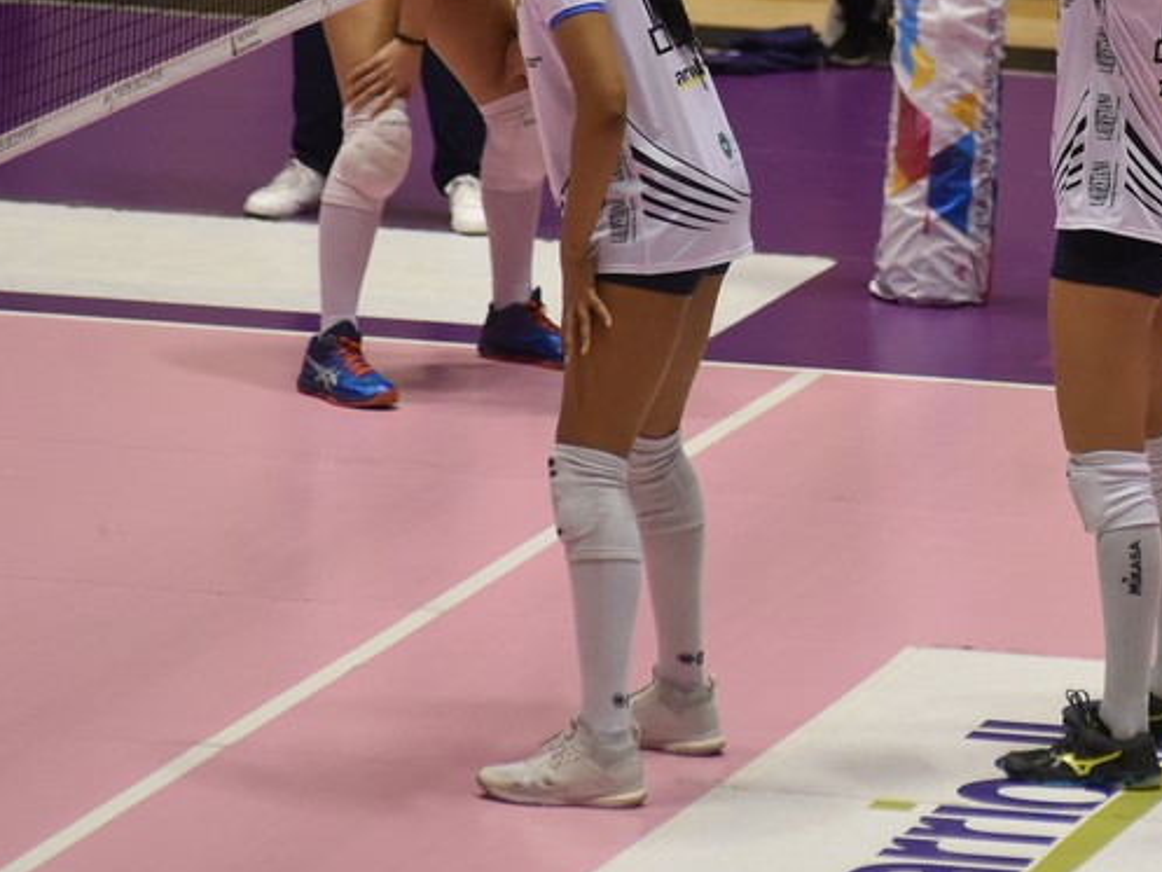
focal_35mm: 435
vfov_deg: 3.4
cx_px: 1128
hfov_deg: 4.5
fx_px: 14606
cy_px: 110
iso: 2500
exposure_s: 1/500
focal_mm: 200
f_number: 5
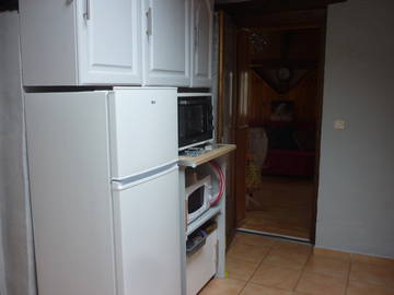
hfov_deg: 55.4
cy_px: 148
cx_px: 197
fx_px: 376
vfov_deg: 42.9
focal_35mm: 33
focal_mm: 5.5
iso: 80
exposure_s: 1/40
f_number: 2.8
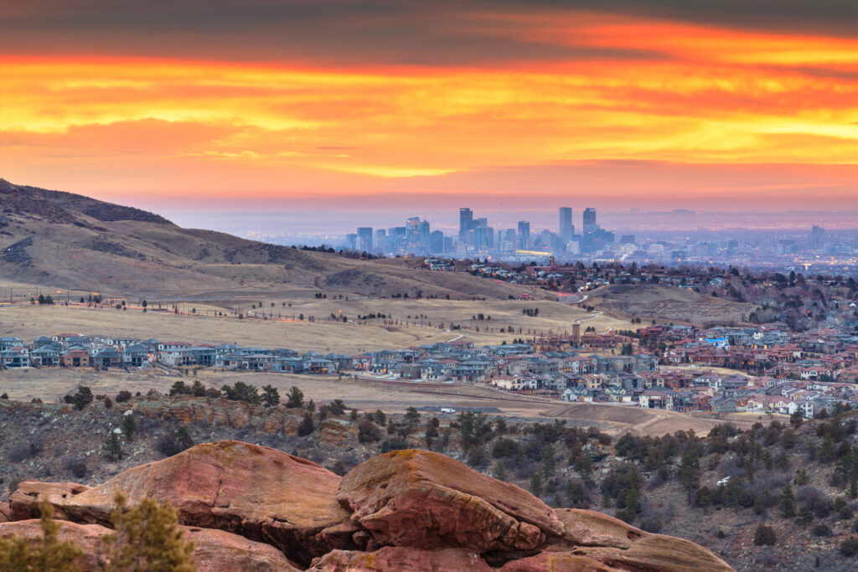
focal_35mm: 185
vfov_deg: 7.4
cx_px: 429
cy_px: 286
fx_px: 4409
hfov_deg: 11.1
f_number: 8
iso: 64
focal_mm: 185
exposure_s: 3
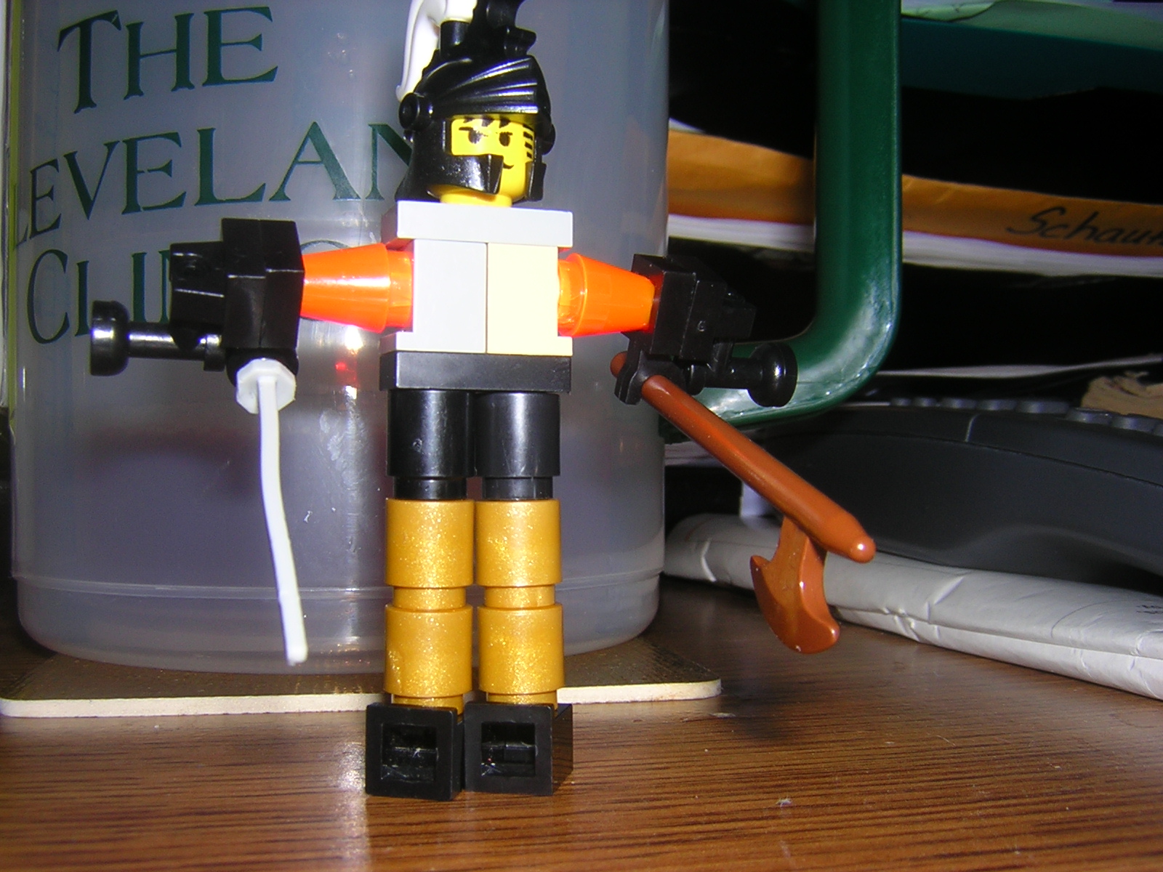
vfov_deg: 39.7
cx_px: 582
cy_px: 436
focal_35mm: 36
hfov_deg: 51.4
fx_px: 1209
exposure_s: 1/60.1
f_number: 5.2
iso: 100
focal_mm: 4.7
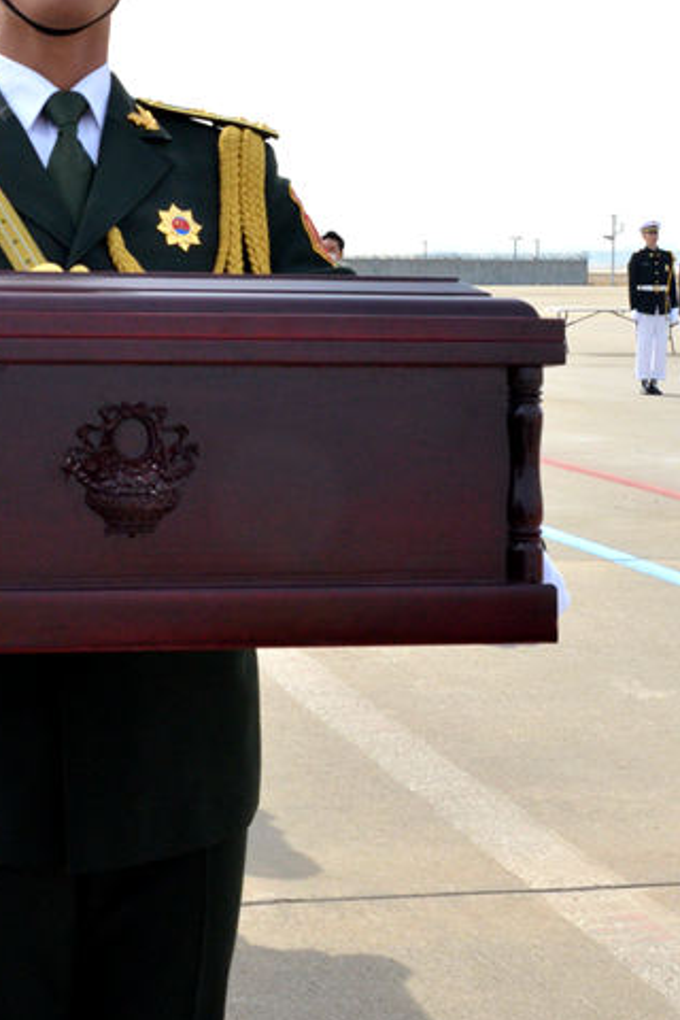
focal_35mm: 70
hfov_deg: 19.3
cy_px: 402
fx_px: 1983
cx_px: 143
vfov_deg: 28.8
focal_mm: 28
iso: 1250
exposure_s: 1/800
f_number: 14
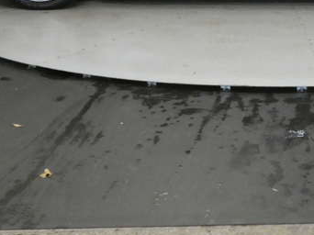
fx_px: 870
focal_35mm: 96
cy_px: -36
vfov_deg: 14.9
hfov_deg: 20.1
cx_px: 278
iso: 1250
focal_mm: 7.3
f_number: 3.6
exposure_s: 1/80
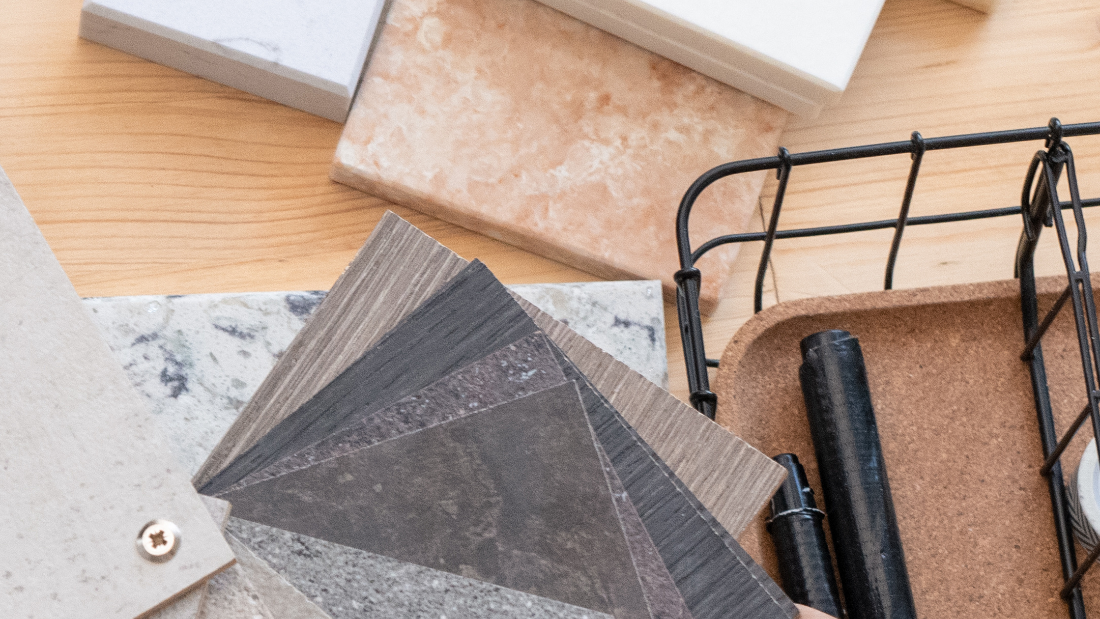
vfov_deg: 6.1
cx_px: -290
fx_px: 5833
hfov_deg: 10.6
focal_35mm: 200
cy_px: 480
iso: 800
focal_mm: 50
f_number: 5
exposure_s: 1/100
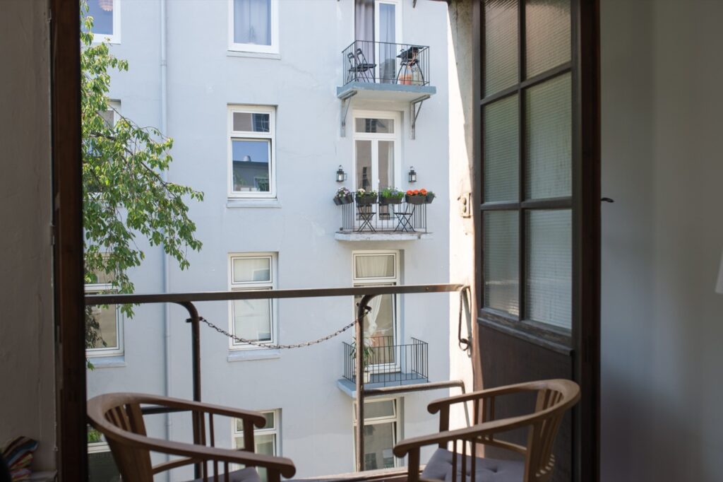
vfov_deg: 37.8
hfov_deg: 54.4
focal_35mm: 35
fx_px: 703
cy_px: 241
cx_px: 362
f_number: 5
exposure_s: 1/200
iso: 125
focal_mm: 35
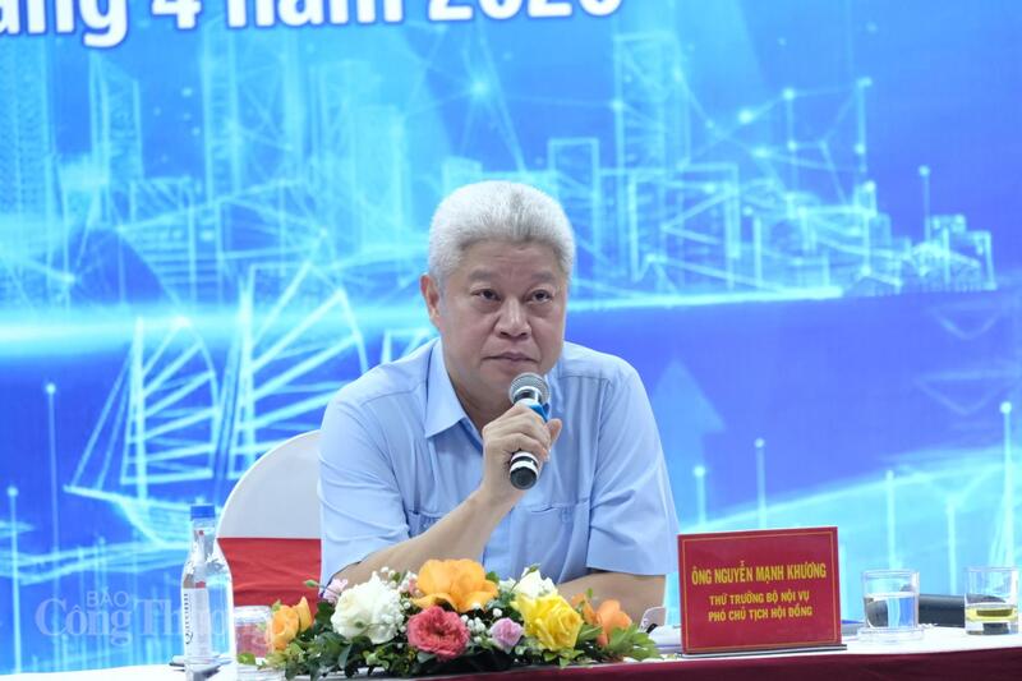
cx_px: 511
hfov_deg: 7.6
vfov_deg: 5.1
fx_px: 7720
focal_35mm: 272
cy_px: 340
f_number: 5.6
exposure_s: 1/125
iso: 6400
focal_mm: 181.1
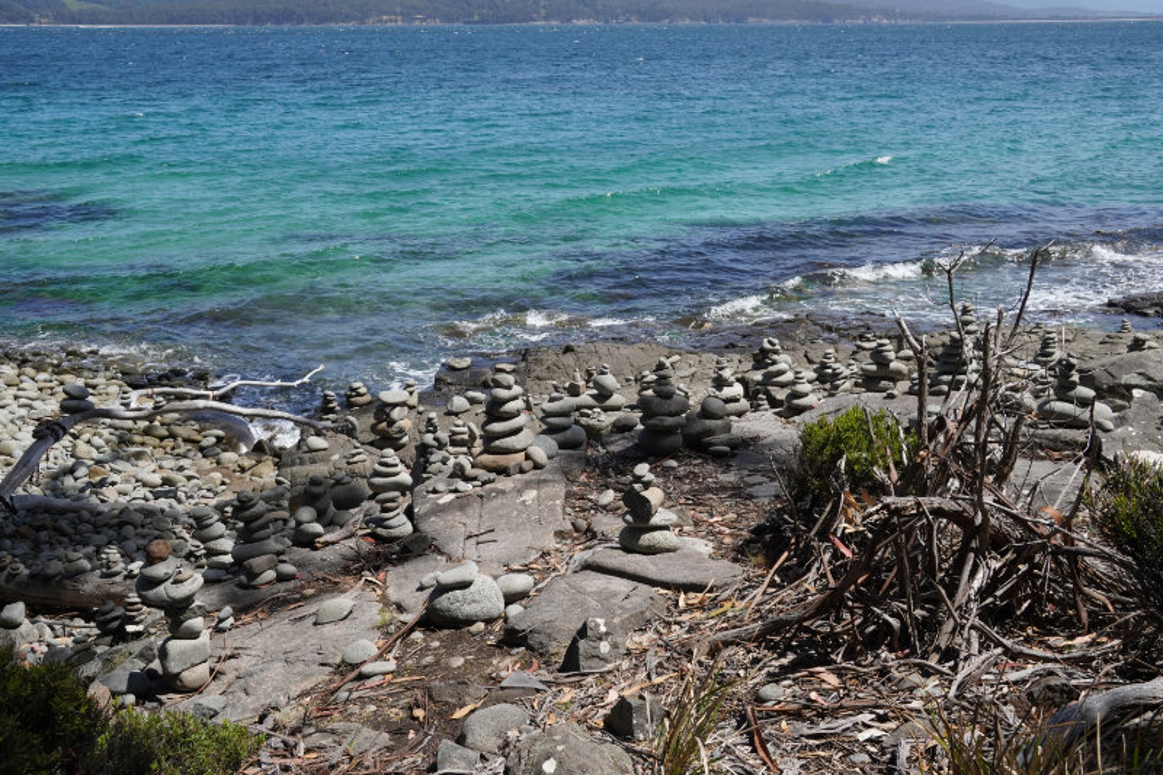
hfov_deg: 53.1
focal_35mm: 36
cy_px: 388
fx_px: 1163
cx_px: 582
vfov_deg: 36.9
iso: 250
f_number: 13
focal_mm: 24
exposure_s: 1/250
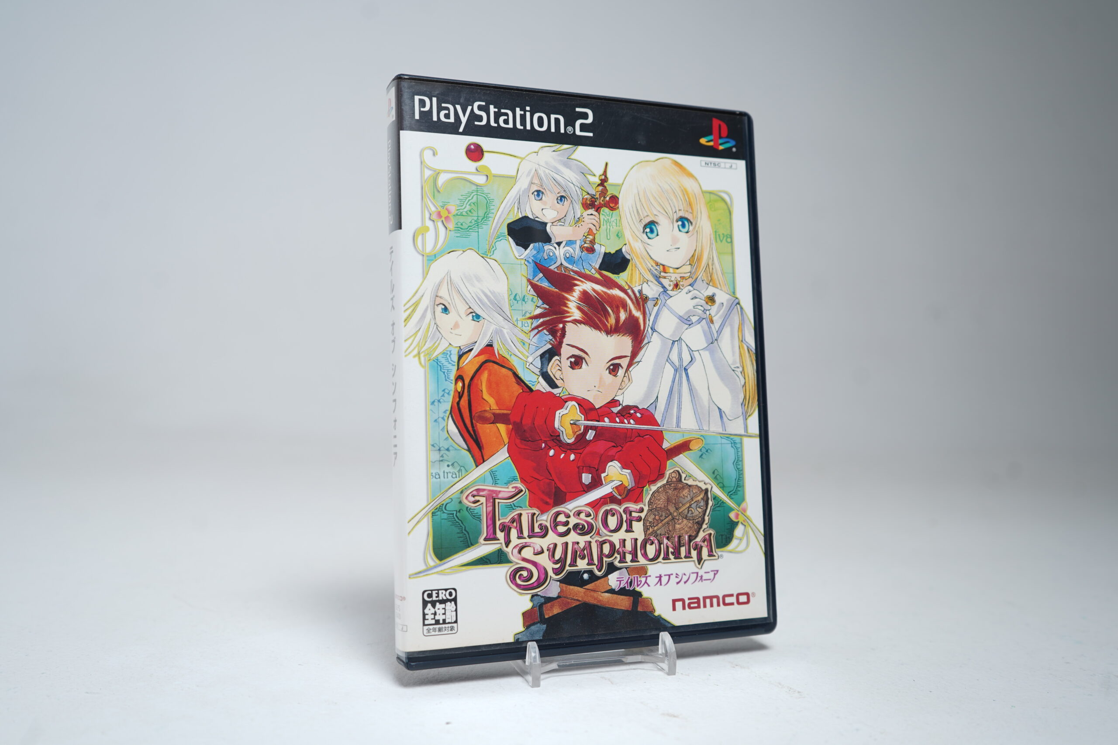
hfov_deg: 58.7
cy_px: 372
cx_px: 559
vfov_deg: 41.1
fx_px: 994
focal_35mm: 32
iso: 64
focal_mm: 32
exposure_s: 1/4
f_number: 5
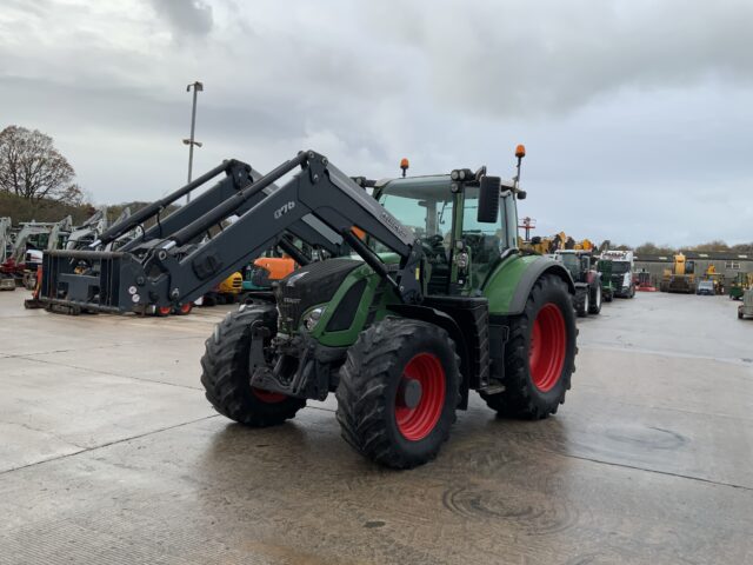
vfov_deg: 48.2
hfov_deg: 61.7
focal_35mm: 29
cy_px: 282
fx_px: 631
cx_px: 376
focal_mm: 3
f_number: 1.8
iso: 16
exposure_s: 1/613
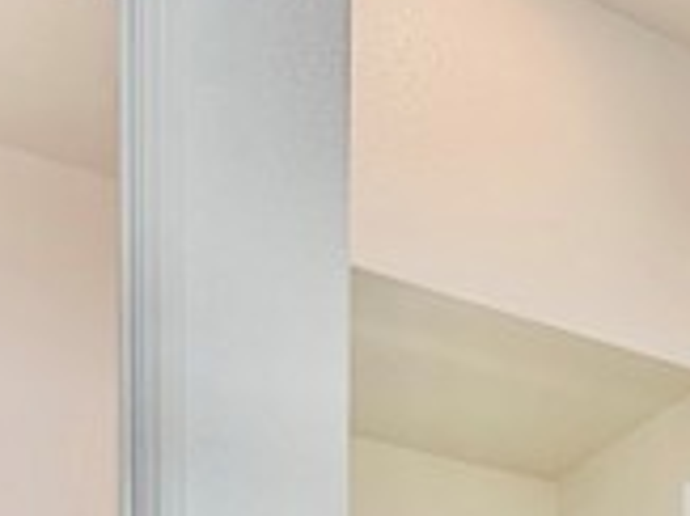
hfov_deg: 32.0
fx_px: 1096
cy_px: 888
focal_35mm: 55
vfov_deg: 20.3
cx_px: 703
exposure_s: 1/120
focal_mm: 2.22
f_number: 2.2
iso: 100
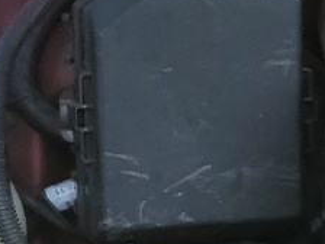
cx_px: 817
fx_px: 1746
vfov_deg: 8.0
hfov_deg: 9.3
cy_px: 154
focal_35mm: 186
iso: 50
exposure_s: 1/1429
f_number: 1.5
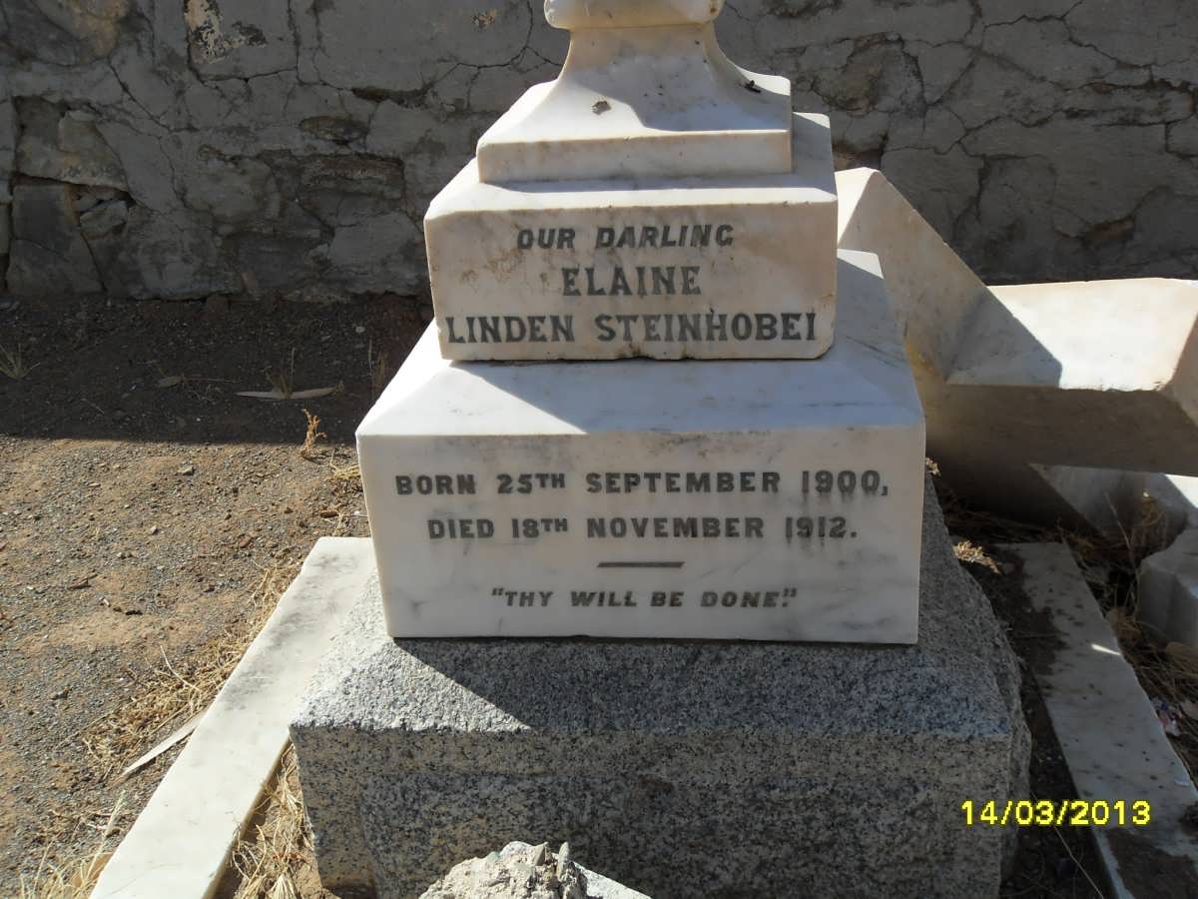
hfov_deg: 52.6
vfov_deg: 40.7
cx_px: 599
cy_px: 450
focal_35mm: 35
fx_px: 1211
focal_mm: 6.3
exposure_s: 1/250
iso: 80
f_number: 8.2
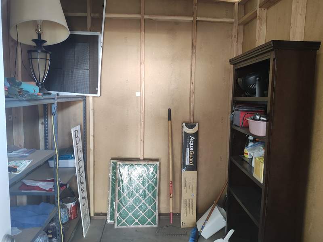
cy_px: 121
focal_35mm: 25
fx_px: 233
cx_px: 162
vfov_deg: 54.9
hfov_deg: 69.4
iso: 451
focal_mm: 4.15
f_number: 1.5
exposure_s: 1/30
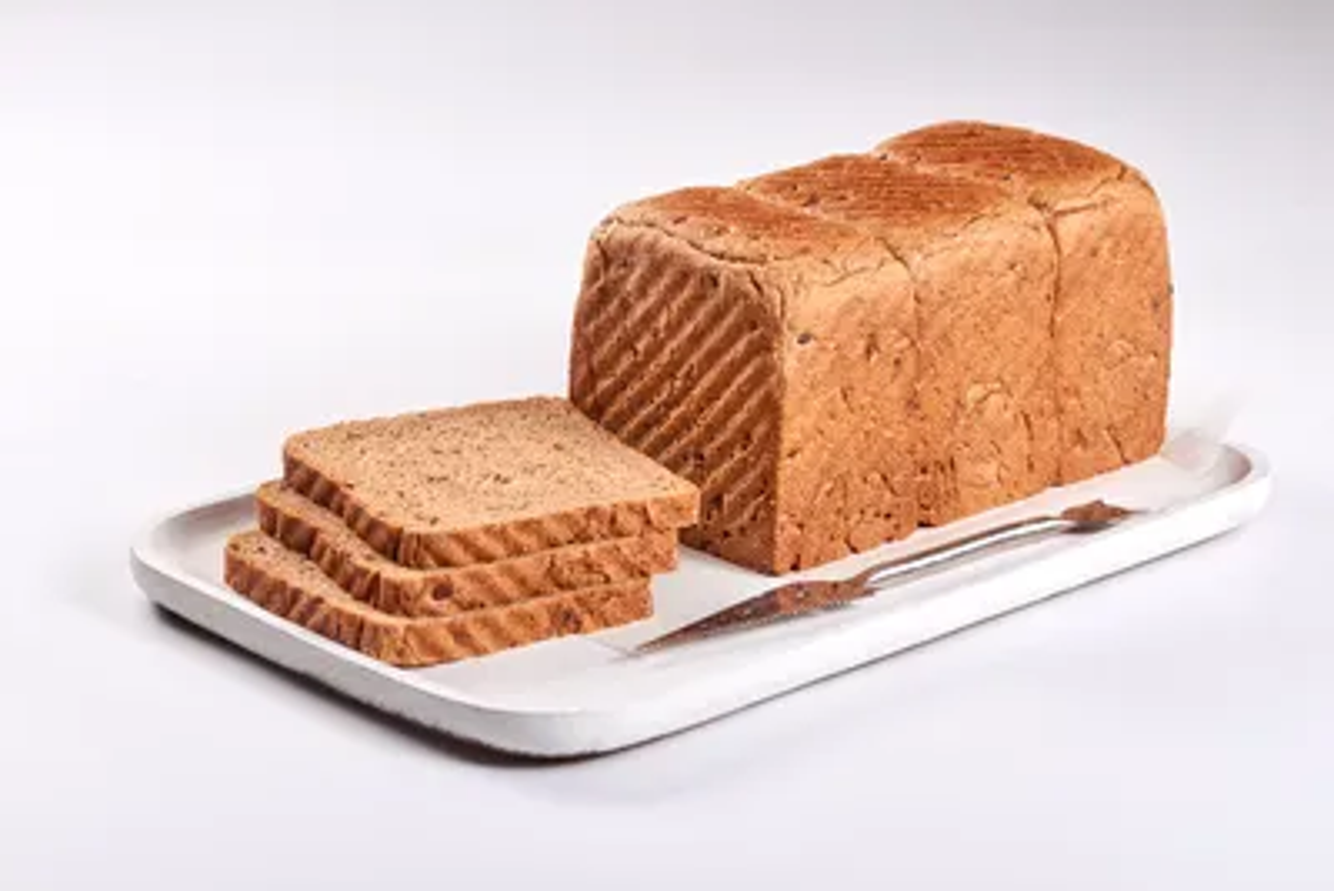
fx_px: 3892
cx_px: 667
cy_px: 446
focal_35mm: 105
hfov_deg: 19.4
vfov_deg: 13.1
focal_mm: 105
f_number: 13
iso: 160
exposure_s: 1/160
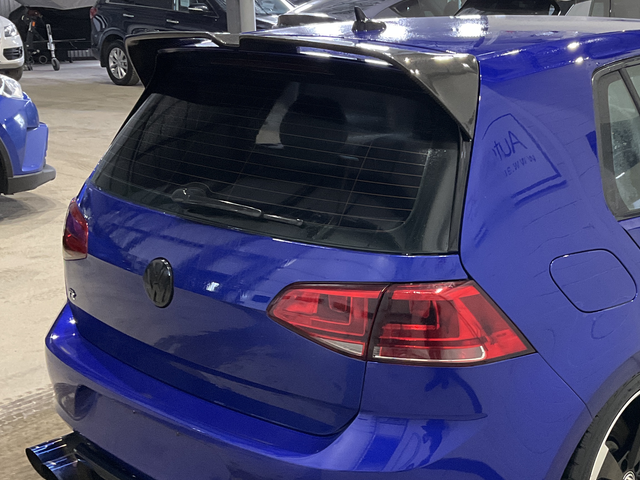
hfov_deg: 36.5
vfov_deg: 28.4
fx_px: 943
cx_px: 486
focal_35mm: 51
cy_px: 304
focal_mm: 3
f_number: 1.8
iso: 160
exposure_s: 1/60
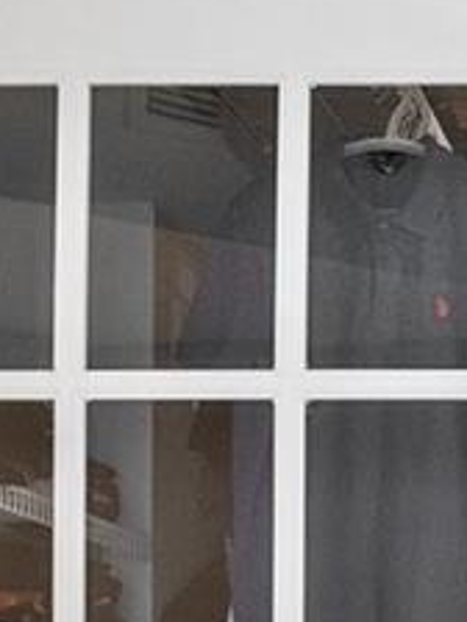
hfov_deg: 13.4
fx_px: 1853
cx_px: 745
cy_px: 753
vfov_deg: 18.1
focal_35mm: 103
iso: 900
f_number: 8
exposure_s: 1/15
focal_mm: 10
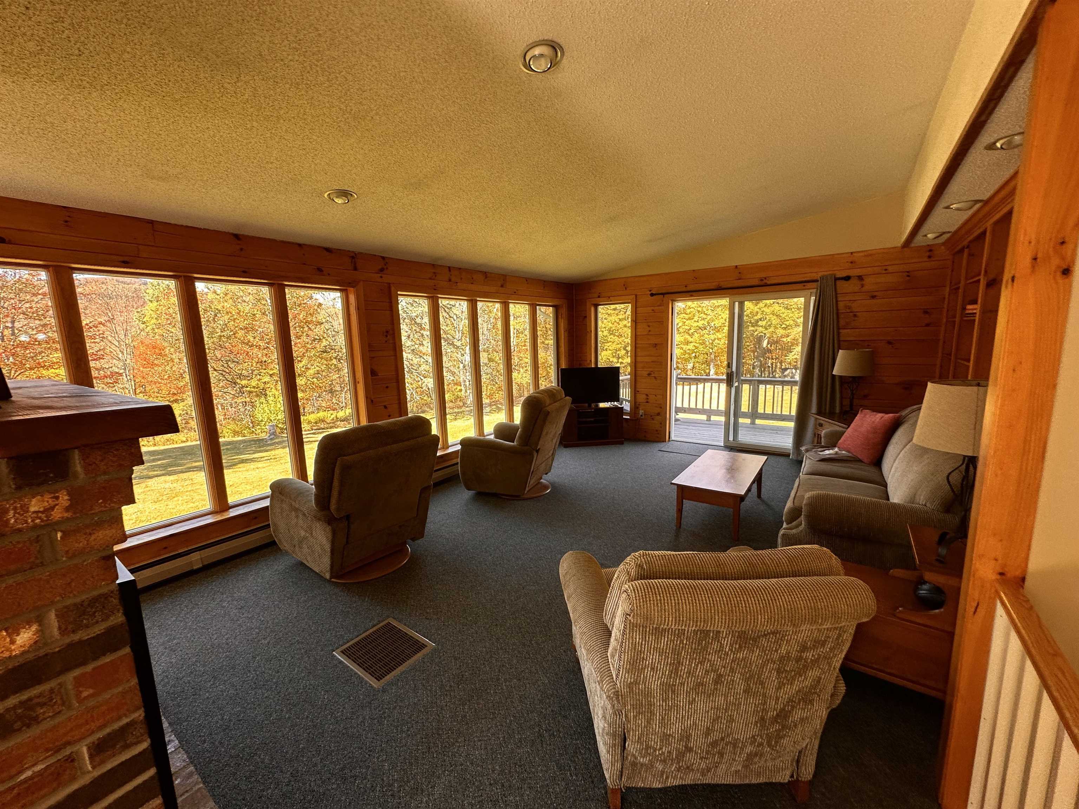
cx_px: 540
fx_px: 436
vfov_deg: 85.7
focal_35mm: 14
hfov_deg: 102.1
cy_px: 404
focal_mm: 2.22
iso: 50
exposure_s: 1/99
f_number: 2.2
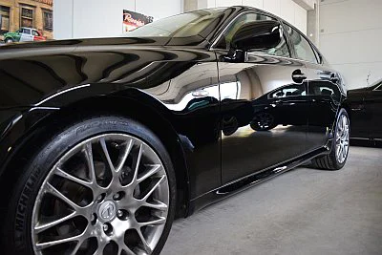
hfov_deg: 67.4
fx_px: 287
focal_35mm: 27
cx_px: 191
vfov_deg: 48.0
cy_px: 128
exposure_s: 1/60
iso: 720
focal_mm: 18
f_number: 4
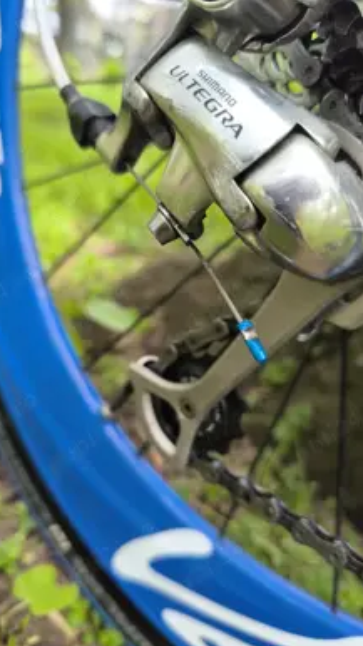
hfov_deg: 44.3
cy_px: 333
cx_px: 159
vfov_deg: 71.9
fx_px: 445
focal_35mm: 26
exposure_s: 1/100
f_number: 1.65
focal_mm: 6.14
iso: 80
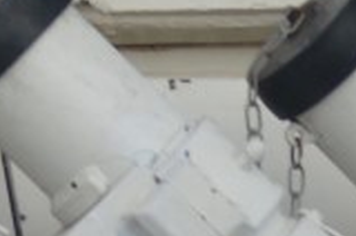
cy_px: -563
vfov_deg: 1.7
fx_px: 7708
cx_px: -555
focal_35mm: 781
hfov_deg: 2.6
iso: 100
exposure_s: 1/200
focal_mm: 72
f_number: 7.1
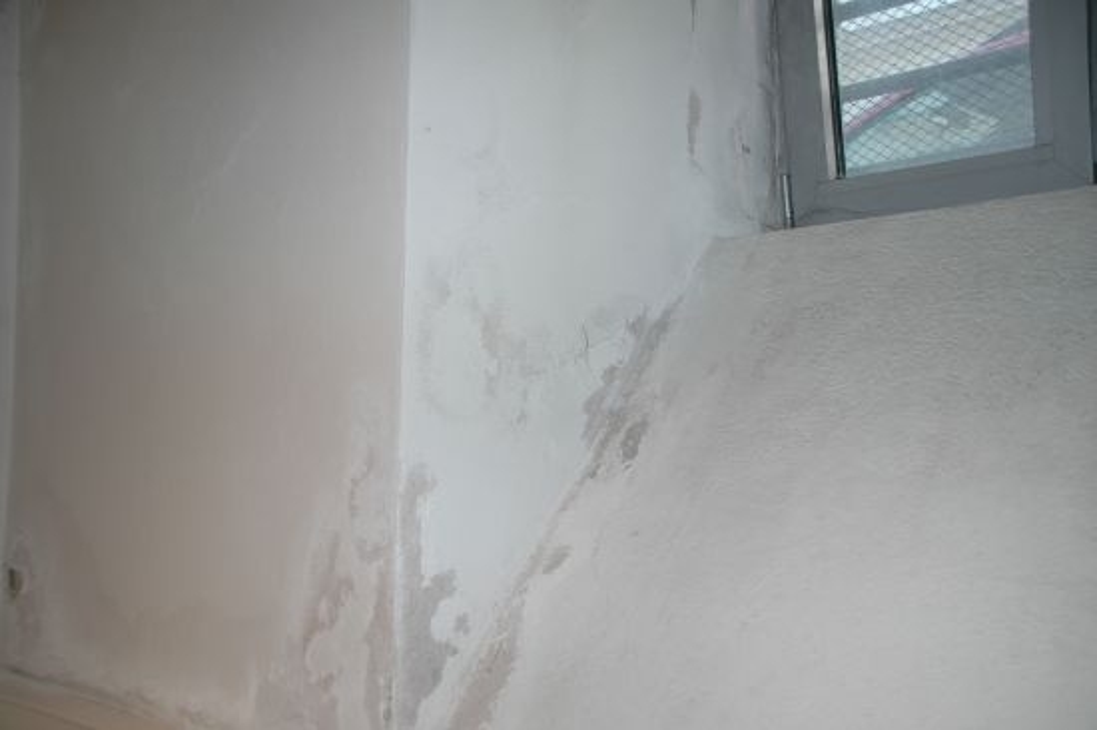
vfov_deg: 36.8
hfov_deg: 53.2
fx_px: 1096
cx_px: 548
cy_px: 365
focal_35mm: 36
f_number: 4
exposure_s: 1/60
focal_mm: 24
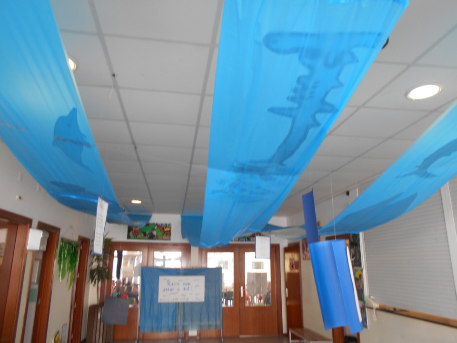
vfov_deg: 53.1
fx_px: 343
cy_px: 172
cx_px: 228
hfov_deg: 67.3
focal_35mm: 26
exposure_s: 1/30
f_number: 3.2
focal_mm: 4.6
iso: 80
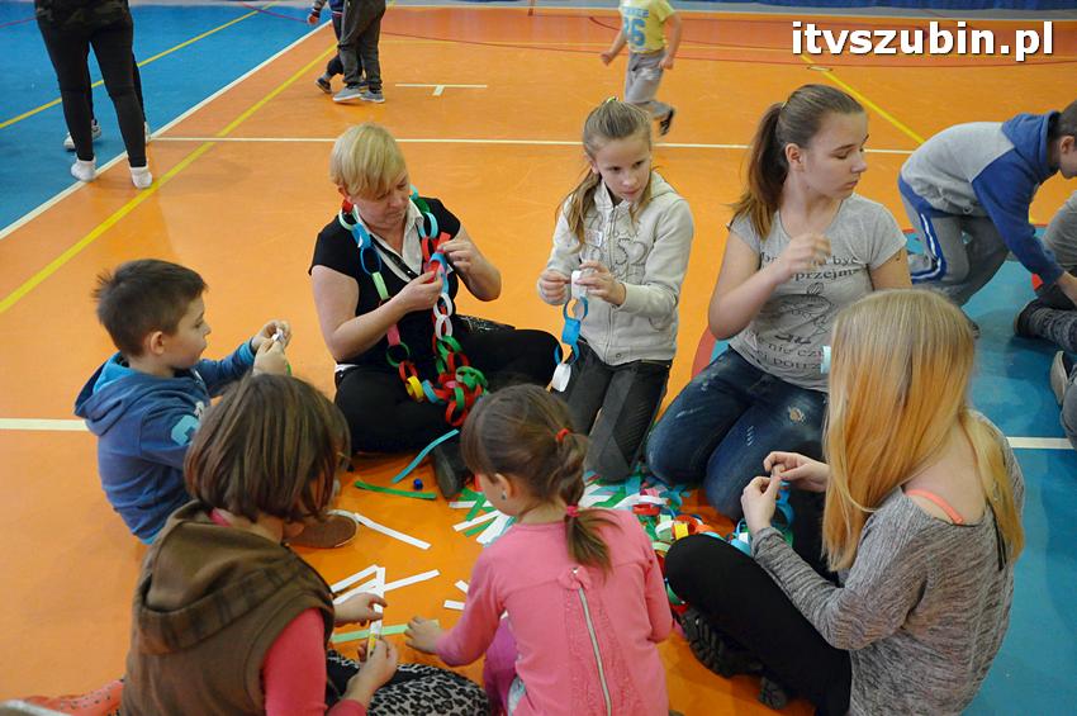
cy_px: 358
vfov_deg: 41.6
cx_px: 538
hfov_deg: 59.5
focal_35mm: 32
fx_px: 941
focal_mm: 21
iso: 3200
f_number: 5.6
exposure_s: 1/100
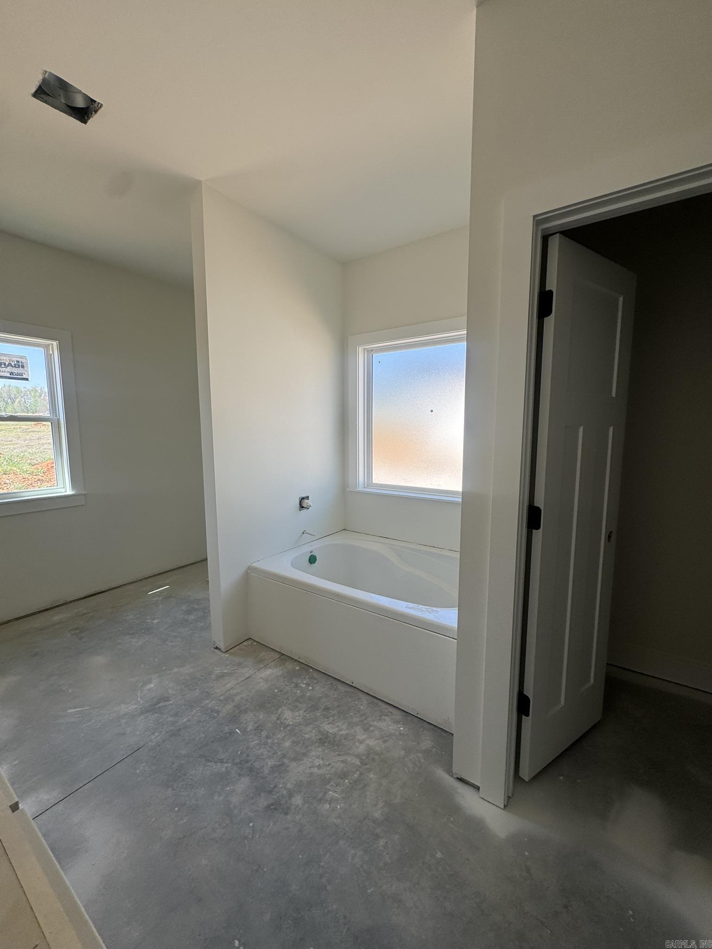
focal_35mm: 14
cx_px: 356
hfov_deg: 85.7
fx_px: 384
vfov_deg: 102.1
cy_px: 474
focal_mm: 2.22
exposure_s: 1/288
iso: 40
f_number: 2.2
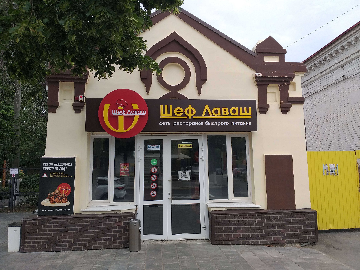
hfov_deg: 67.3
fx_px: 270
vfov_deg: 53.1
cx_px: 180
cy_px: 135
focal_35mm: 26
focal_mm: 3.93
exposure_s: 1/674
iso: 40
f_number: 1.7
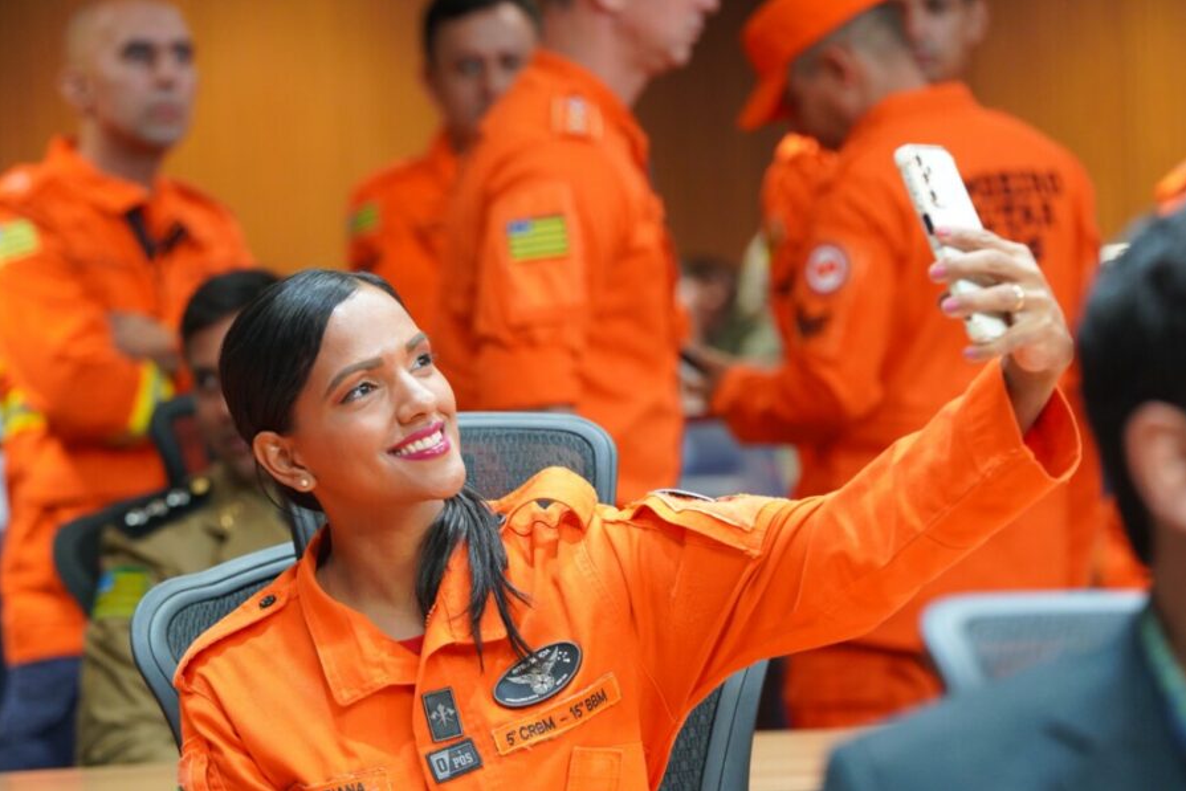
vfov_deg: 7.9
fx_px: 5733
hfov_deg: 11.8
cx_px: 594
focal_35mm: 174
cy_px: 396
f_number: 5
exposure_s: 1/200
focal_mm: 173
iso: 4000
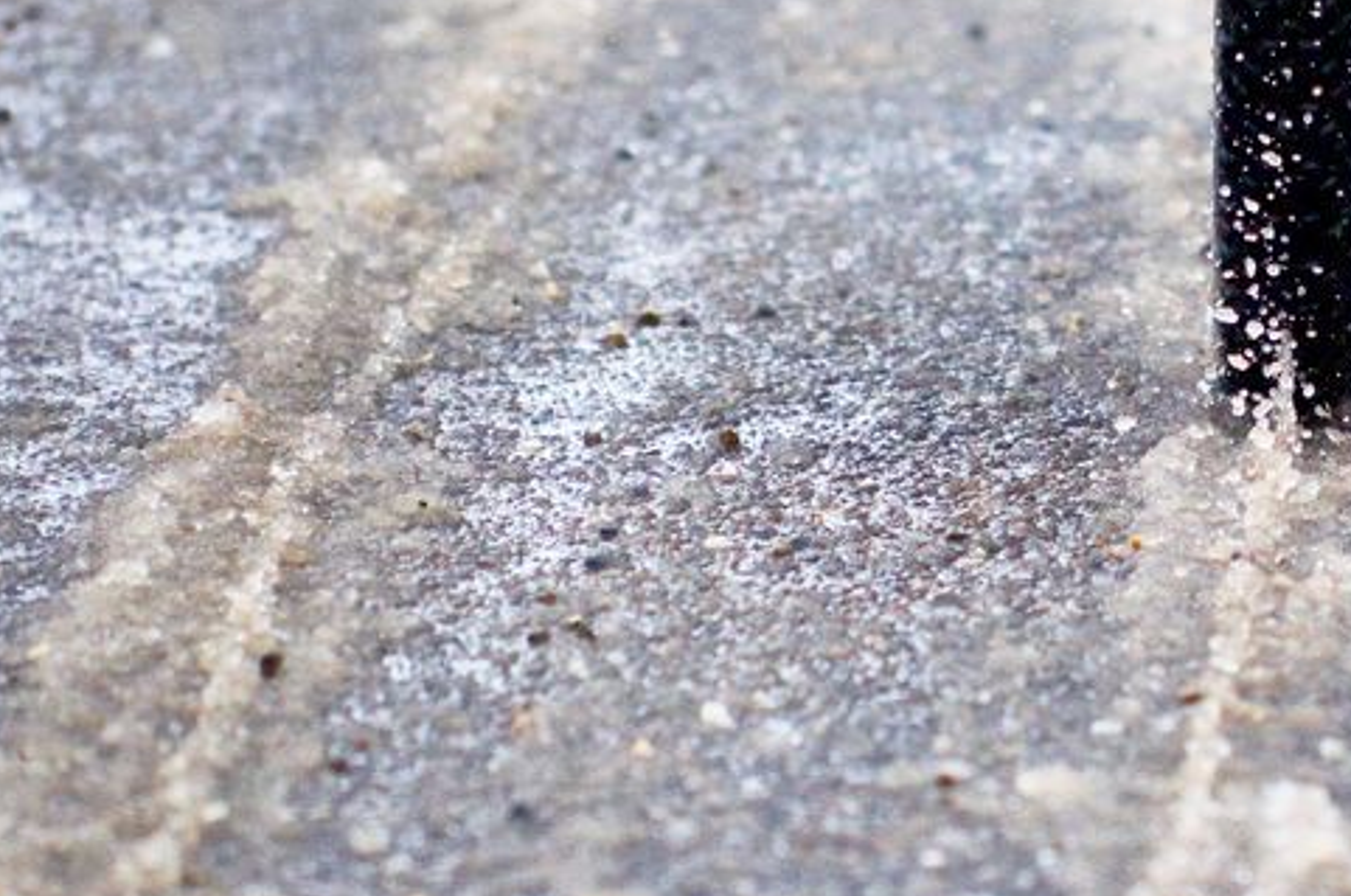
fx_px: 21292
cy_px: 257
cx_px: 1244
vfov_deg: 2.4
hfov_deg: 3.6
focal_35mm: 568
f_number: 5
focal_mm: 145
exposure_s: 1/1250
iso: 800
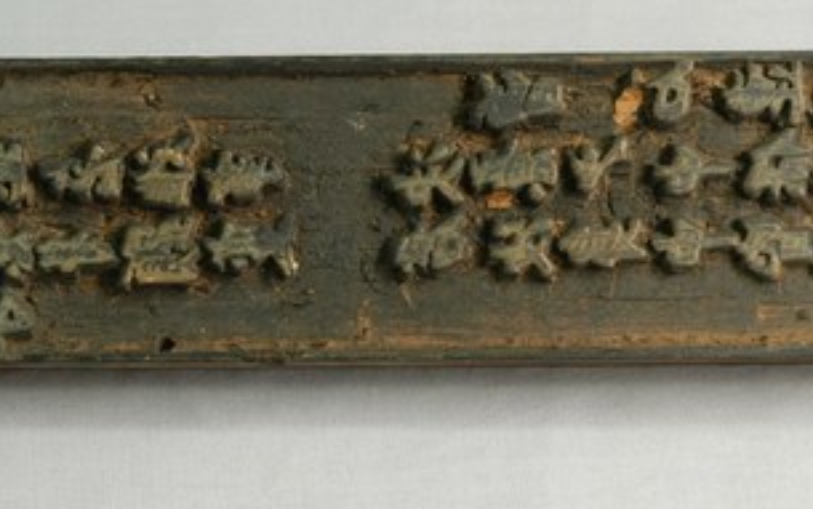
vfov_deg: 8.2
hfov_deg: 13.1
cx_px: 272
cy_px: 180
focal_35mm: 160
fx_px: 3547
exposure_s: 1/20
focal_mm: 50
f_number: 7.1
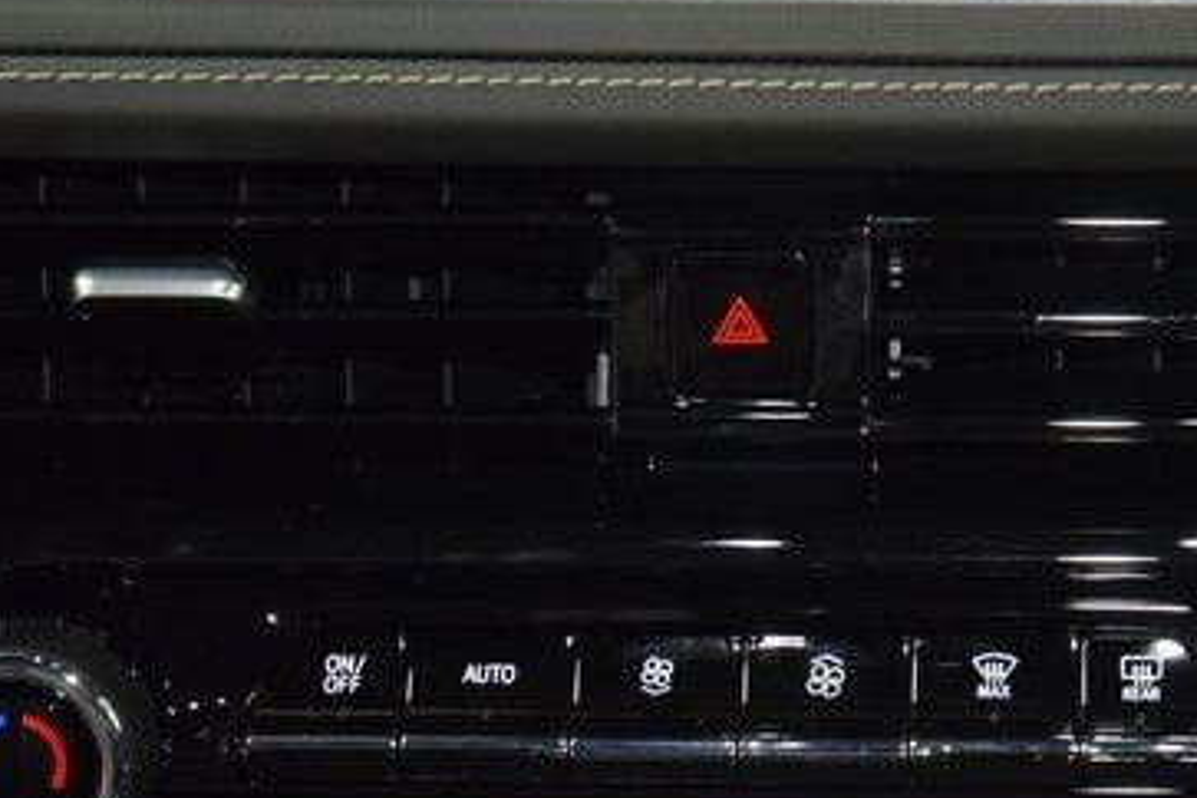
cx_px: 752
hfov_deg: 11.1
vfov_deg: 7.4
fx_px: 6151
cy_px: 602
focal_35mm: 185
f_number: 4.5
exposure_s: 1/25
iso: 2000
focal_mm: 70
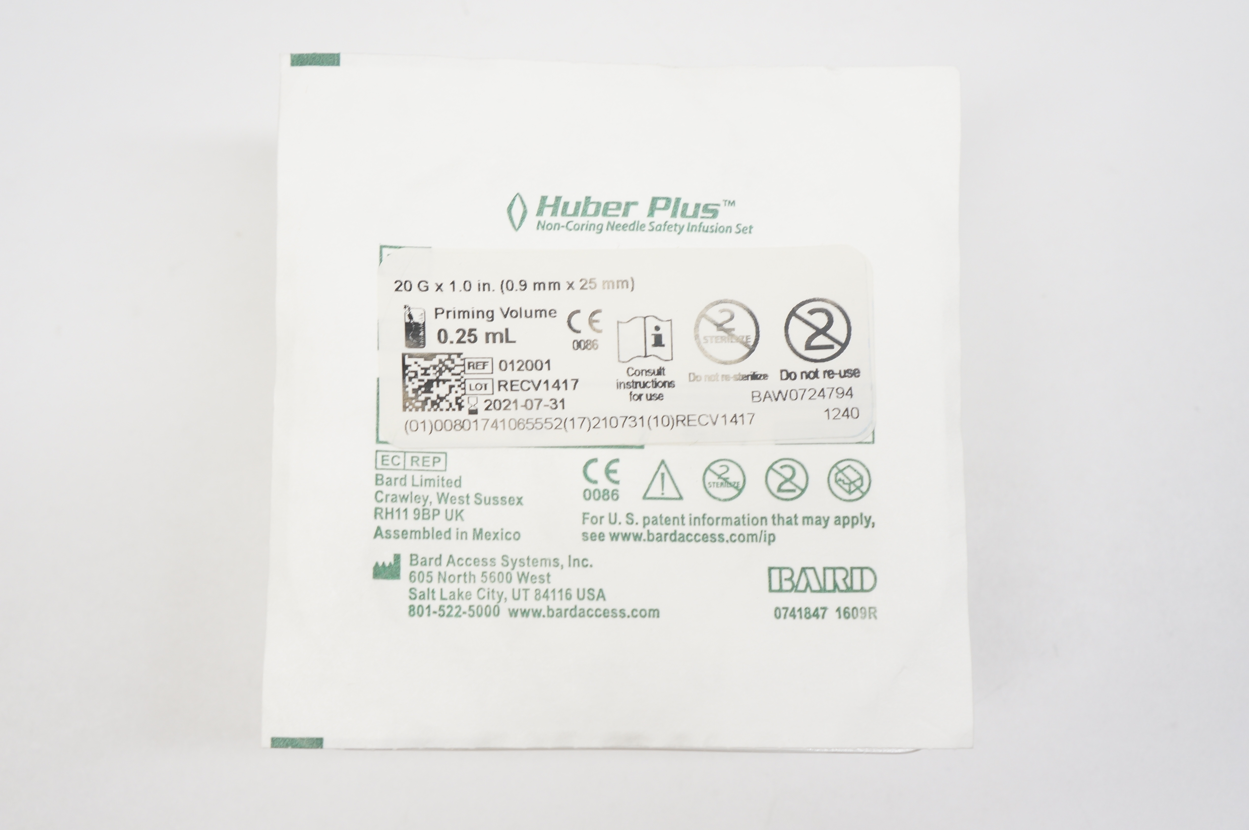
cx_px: 624
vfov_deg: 30.8
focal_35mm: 44
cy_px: 415
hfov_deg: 45.0
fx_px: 1508
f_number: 6.3
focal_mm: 29
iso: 400
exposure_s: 1/60
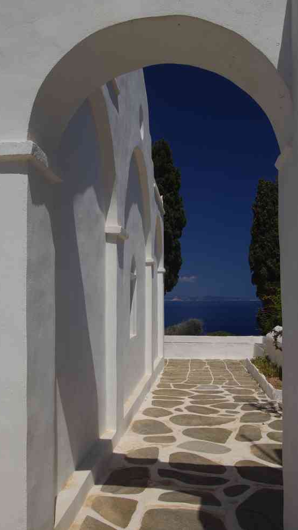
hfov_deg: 32.2
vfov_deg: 54.4
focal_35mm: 37
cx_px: 128
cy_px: 263
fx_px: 515
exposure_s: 1/125
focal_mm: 23.1
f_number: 11
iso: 100
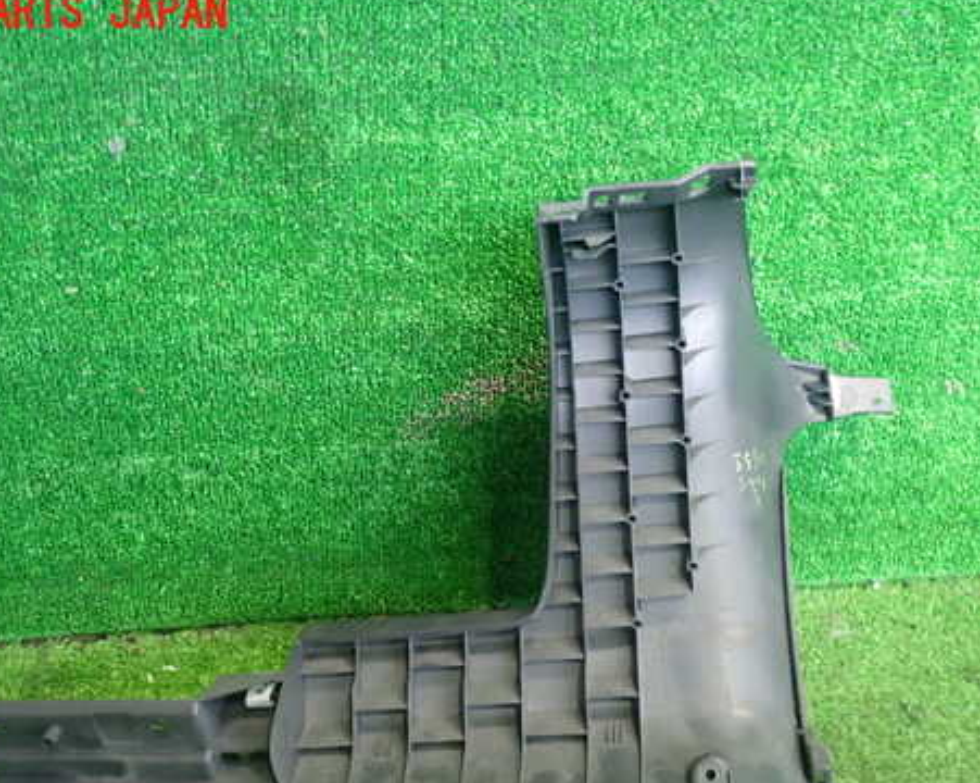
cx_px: 485
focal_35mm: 39
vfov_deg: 38.0
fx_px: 1130
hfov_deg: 46.9
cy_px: 476
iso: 1000
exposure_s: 1/80
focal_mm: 5.4
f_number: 2.3
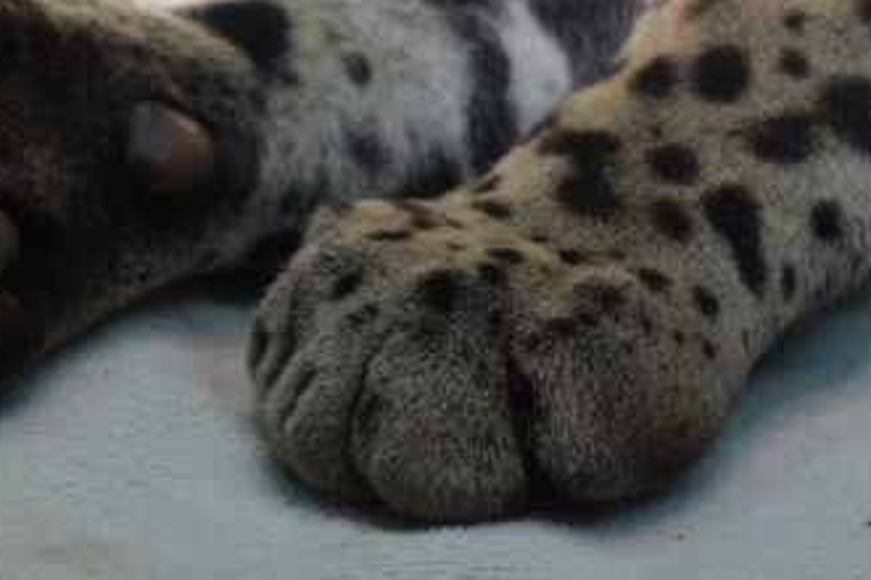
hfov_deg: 9.5
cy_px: -286
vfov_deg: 6.3
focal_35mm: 217
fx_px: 5250
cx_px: 319
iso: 250
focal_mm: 25.7
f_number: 2.8
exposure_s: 1/80
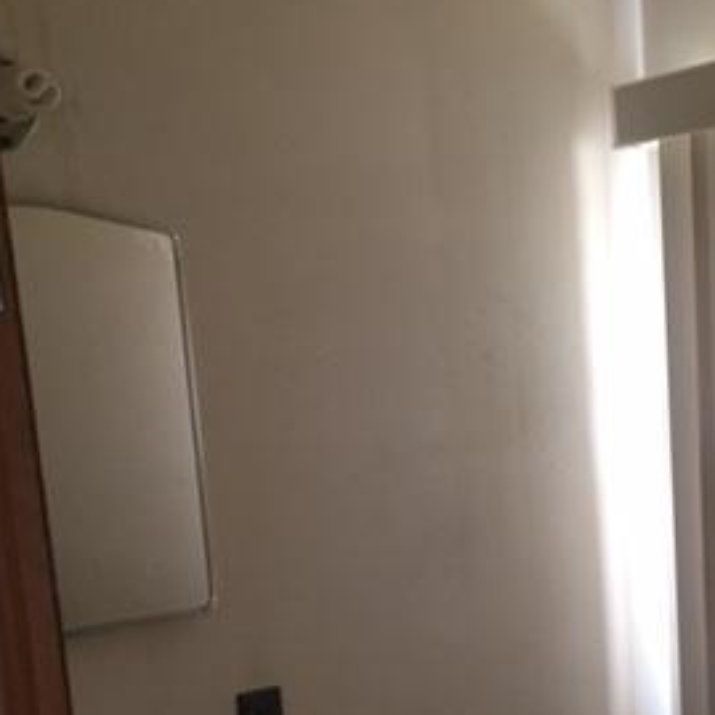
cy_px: 579
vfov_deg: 27.6
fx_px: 1425
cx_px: 529
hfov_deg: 27.8
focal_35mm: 61
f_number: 2.2
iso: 200
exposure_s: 1/30
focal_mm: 4.15
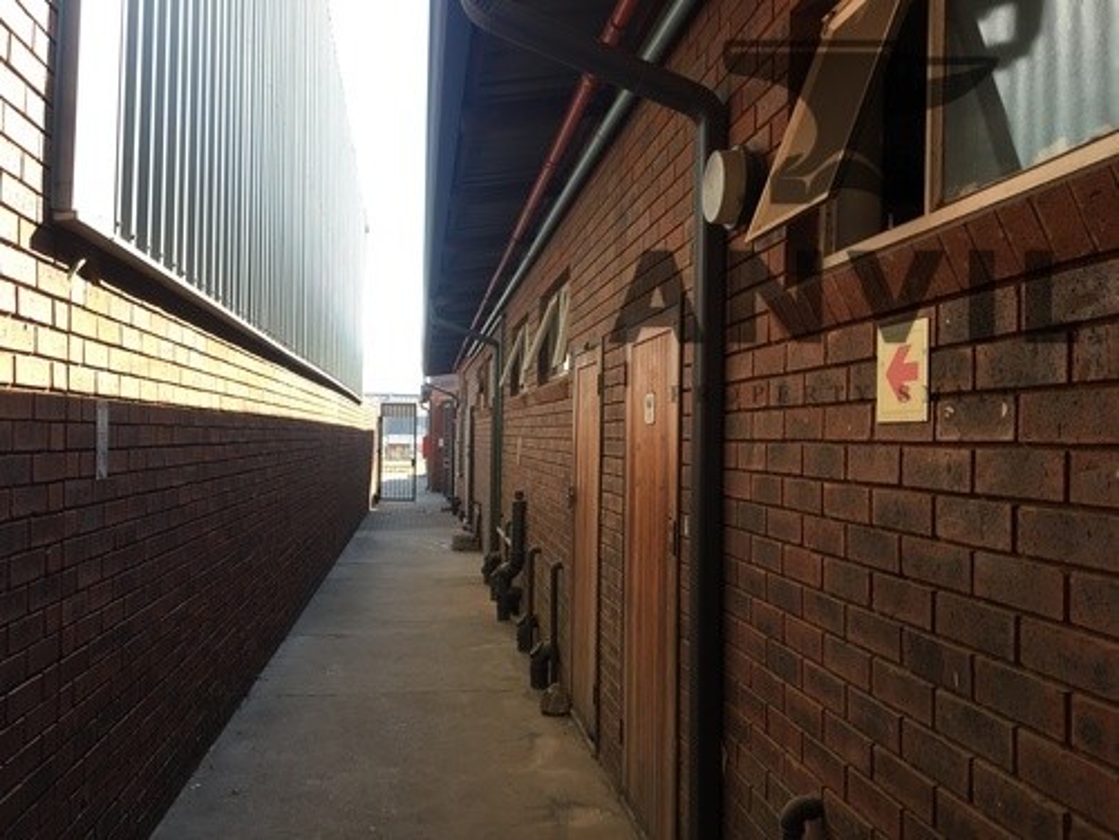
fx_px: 937
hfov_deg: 61.7
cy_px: 420
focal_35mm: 29
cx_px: 560
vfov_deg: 48.2
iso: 25
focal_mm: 4.15
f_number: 2.2
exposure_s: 1/145
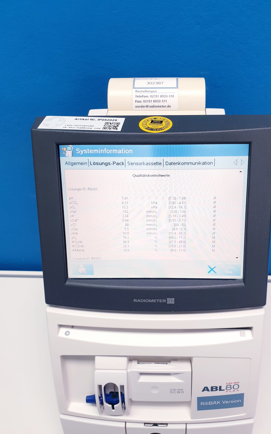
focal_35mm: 28
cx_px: 159
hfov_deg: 44.4
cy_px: 216
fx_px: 331
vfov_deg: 66.5
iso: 125
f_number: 2.4
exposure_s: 1/50
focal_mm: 4.3
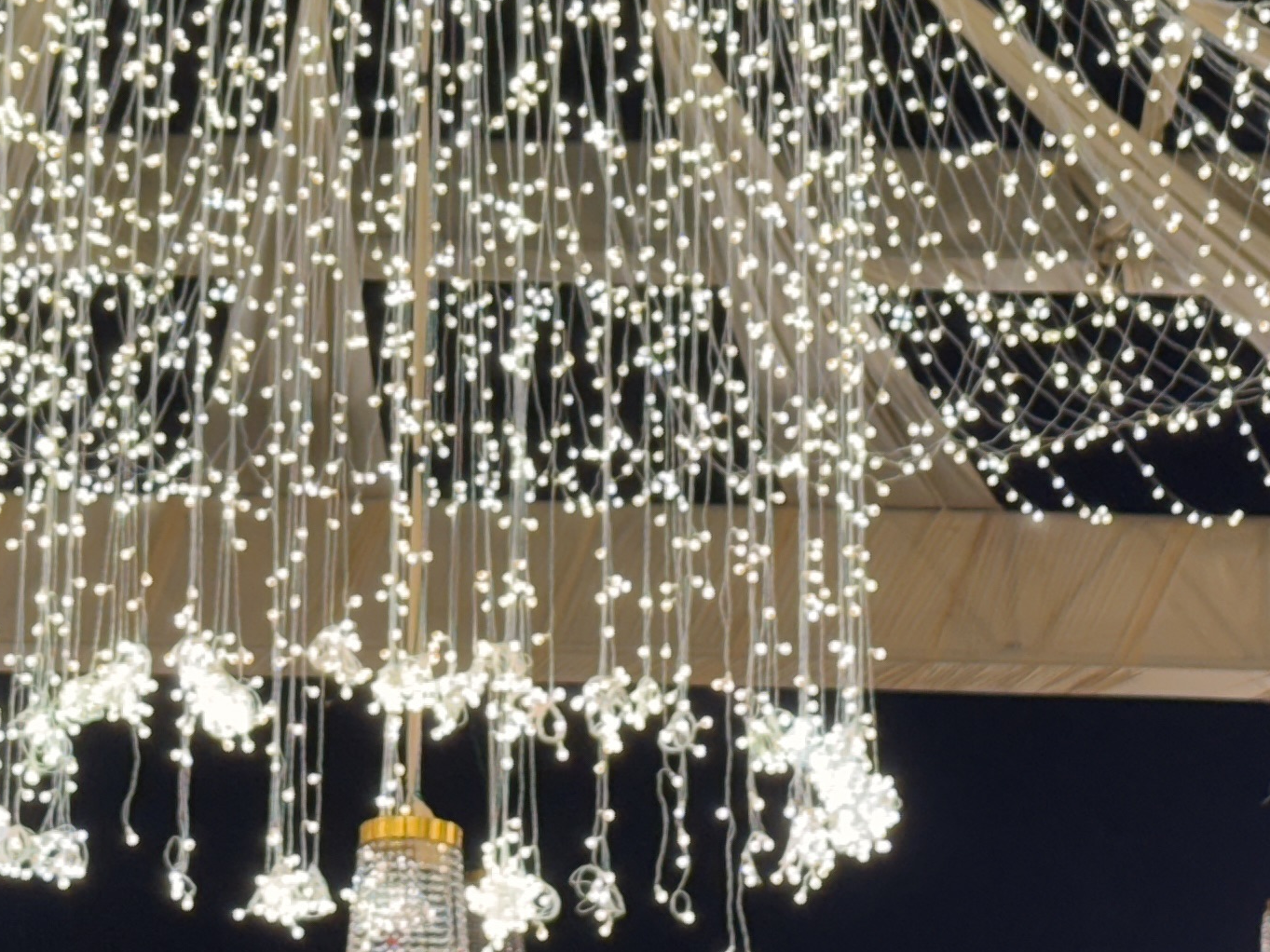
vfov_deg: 10.4
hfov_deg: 13.9
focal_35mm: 142
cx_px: 435
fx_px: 5209
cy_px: 220
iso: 64
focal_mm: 6.76
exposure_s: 1/100
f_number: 1.78
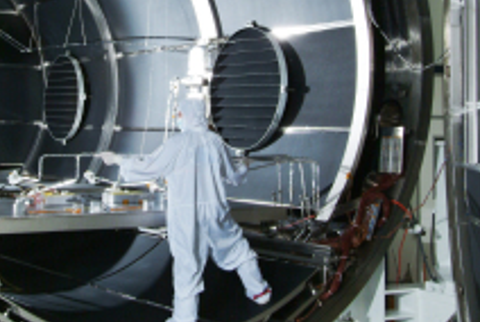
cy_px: 101
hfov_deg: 29.5
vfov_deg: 20.0
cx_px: 188
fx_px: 908
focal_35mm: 68
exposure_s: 1/125
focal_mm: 20
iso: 100
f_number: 16
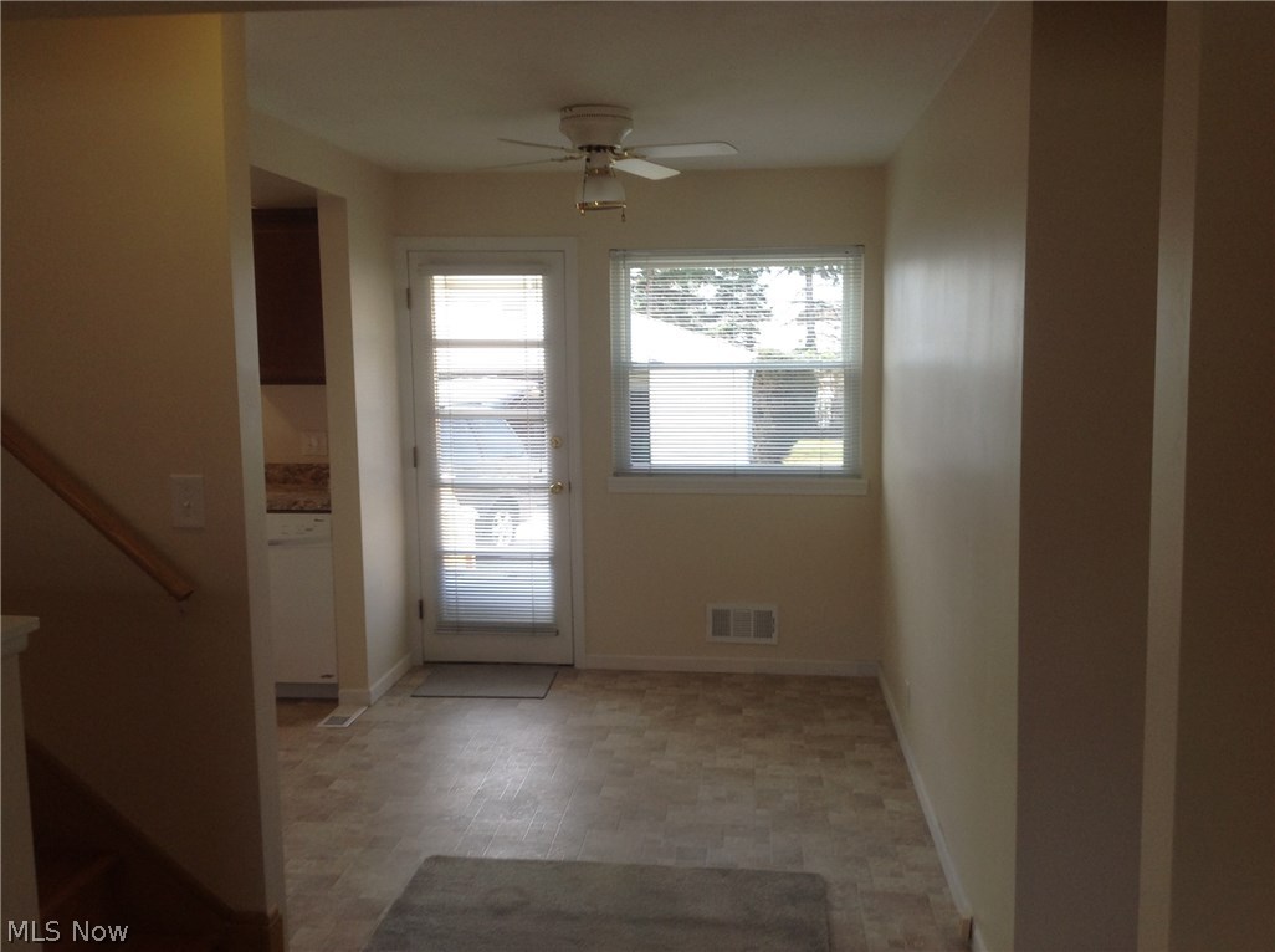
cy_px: 476
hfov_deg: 52.7
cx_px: 638
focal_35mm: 35
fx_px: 1287
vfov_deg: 40.6
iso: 64
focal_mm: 4.28
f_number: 2.4
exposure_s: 1/120
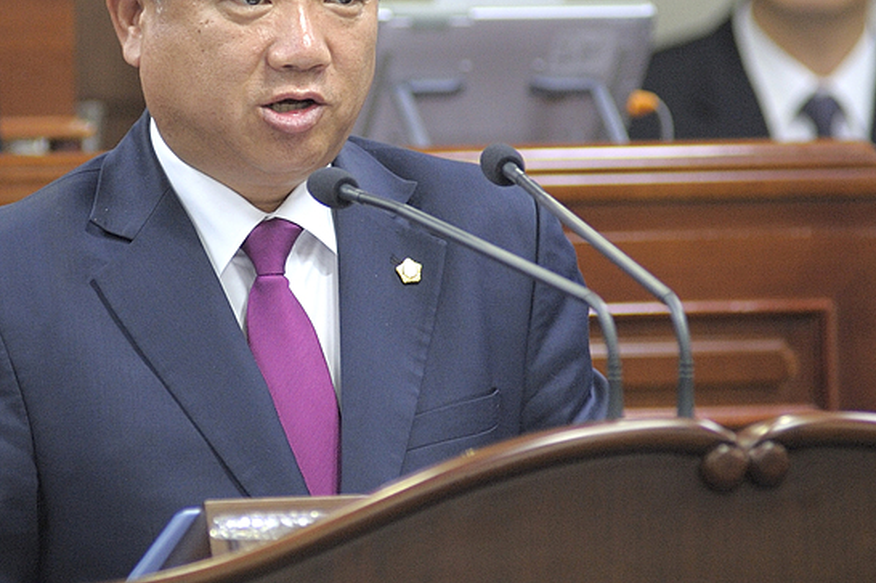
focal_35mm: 347
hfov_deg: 5.9
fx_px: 8436
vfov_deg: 4.0
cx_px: 499
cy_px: 237
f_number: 4
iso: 1600
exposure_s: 1/200
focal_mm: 185
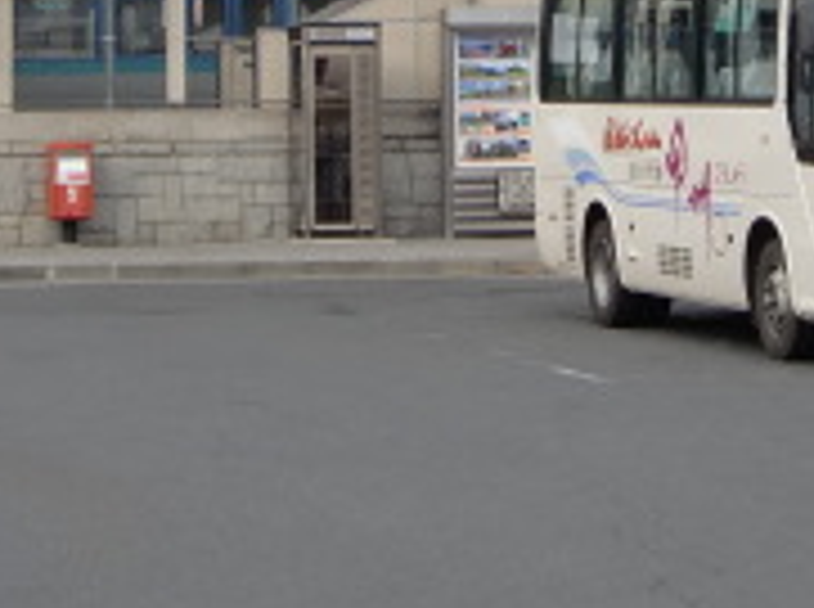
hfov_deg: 12.1
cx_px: 463
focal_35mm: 163
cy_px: -27
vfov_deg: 9.0
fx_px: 3825
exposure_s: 1/250
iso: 64
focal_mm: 8.2
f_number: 3.3
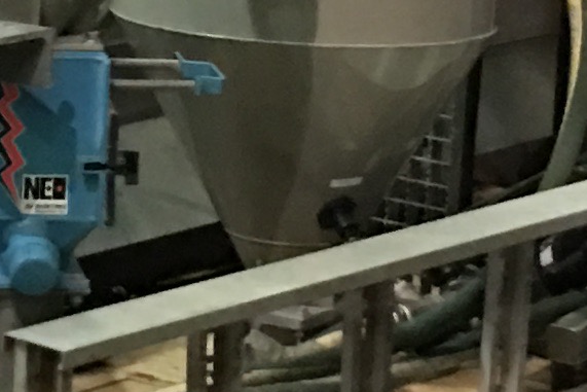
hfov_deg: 9.6
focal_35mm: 213
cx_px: 99
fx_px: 3474
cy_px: -173
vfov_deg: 6.4
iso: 64
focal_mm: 4.15
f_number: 2.2
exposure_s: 1/4
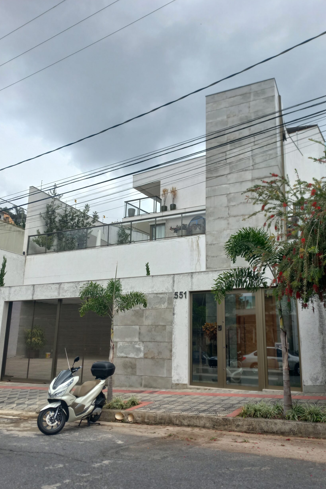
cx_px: 172
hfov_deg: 47.9
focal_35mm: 27
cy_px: 252
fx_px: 367
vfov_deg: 67.4
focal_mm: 4.6
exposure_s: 1/448
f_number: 1.8
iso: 25
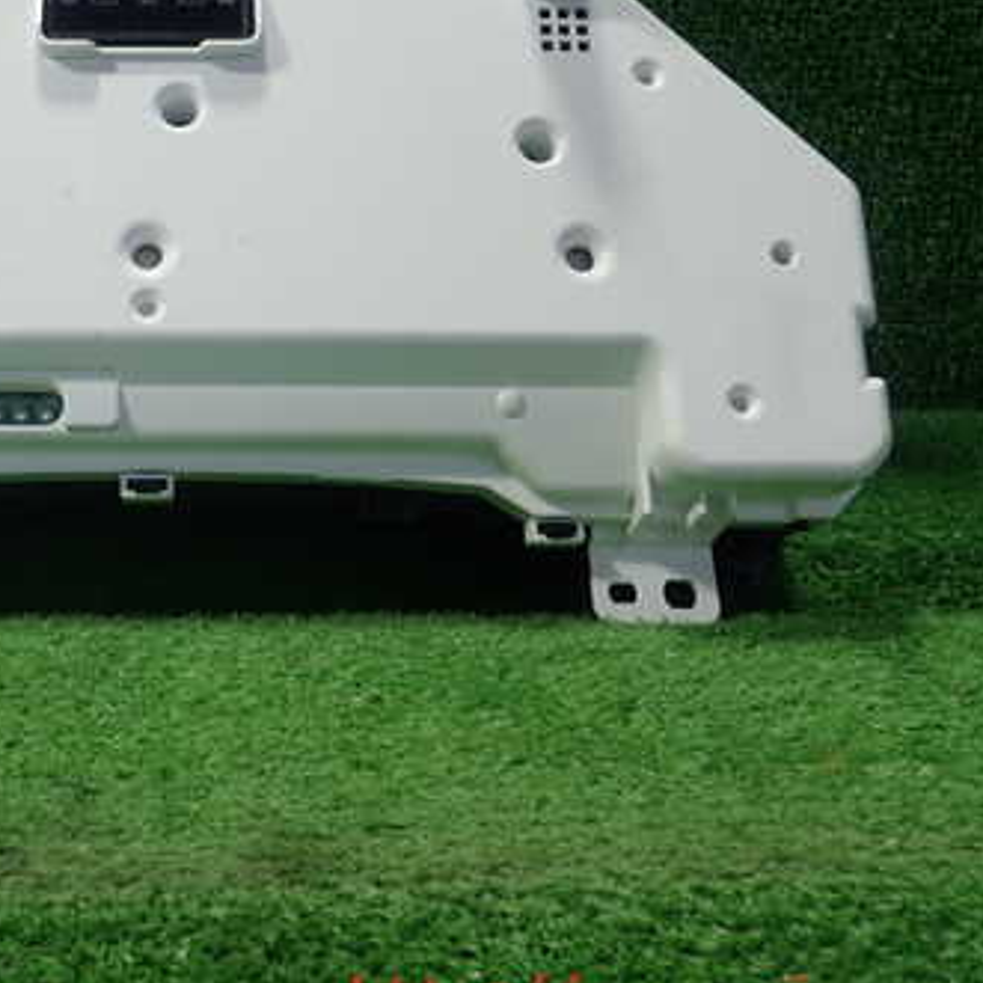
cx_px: 131
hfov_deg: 33.8
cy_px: 374
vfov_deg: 35.2
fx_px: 1542
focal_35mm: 48
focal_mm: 5.5
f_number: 2.3
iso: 200
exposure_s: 1/125
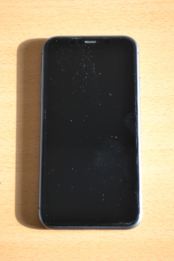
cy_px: 130
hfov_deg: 16.6
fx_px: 598
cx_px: 87
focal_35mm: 82
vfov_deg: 24.6
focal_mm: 55
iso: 640
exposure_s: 1/60
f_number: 5.6
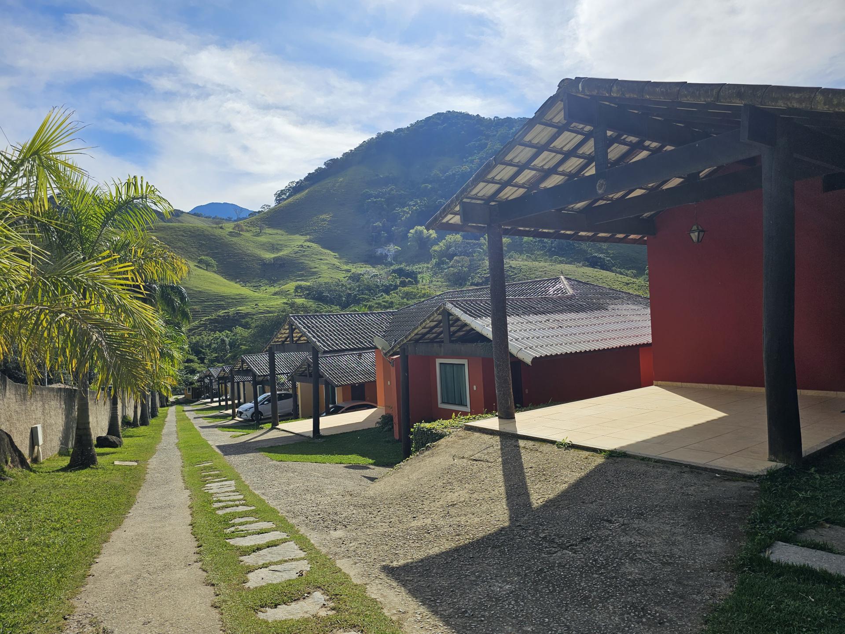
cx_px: 422
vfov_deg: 58.9
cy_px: 317
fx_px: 561
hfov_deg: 73.9
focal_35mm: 23
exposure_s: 1/1205
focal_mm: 6.3
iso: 10
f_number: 1.7
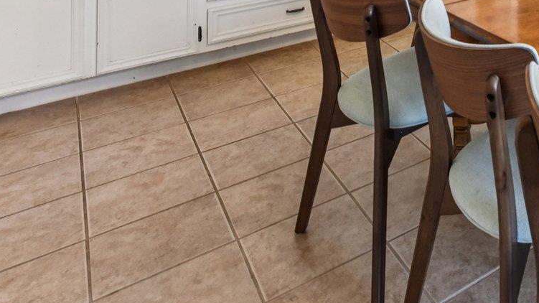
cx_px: 606
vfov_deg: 22.7
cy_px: -180
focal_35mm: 40
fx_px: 572
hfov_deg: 40.0
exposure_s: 1/15
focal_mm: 14
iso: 560
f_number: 8
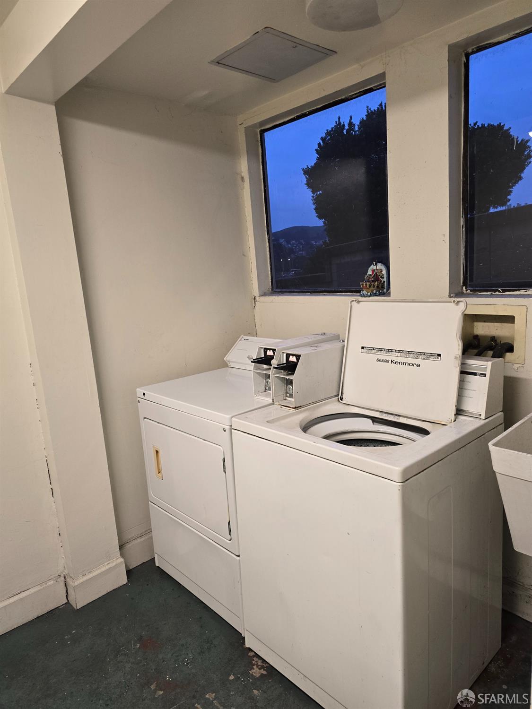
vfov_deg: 73.9
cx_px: 266
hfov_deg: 58.9
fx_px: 471
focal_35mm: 23
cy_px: 354
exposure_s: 1/120
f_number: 1.7
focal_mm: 6.3
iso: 200
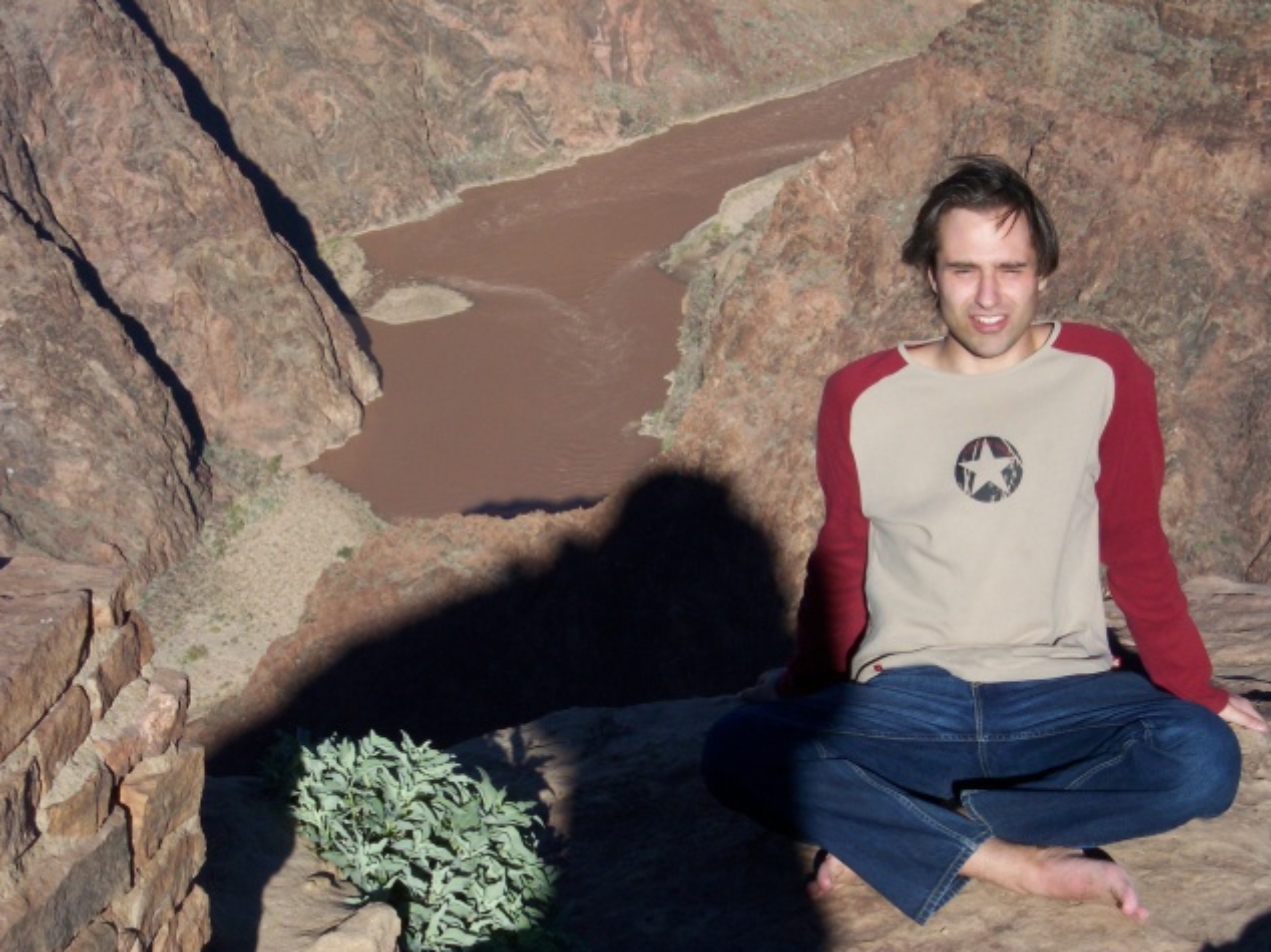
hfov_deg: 17.1
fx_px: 4221
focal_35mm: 115
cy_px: 478
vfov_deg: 12.9
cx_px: 638
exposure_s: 1/350
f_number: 8
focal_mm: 24
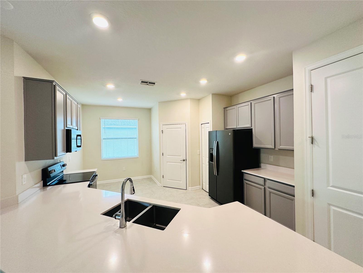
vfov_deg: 85.7
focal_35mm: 14
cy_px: 136
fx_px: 147
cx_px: 182
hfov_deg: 102.1
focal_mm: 2.22
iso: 200
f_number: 2.2
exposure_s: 1/120
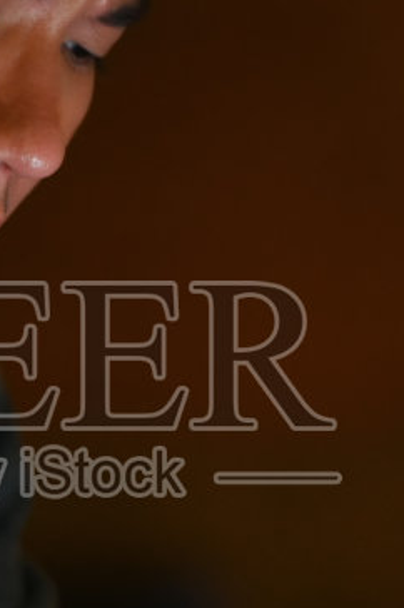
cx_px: 60
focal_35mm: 374
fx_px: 6307
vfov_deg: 5.5
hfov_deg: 3.7
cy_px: 397
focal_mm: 85
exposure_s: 1/80
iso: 640
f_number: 1.8
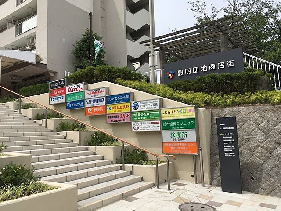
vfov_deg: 48.2
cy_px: 106
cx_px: 140
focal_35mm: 29
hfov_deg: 61.7
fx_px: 235
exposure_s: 1/1709
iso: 25
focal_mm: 4.15
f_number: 2.2
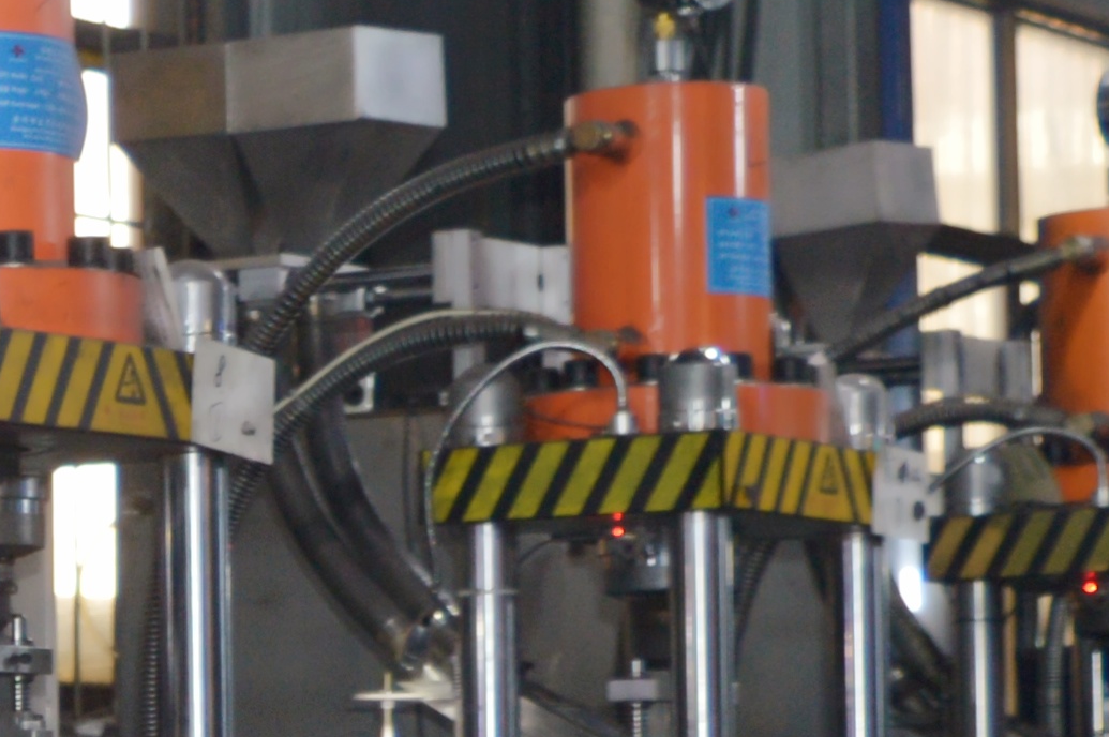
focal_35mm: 157
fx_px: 4832
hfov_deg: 11.9
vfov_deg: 8.7
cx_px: -1020
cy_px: 723
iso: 220
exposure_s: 1/30
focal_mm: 18
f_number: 3.5
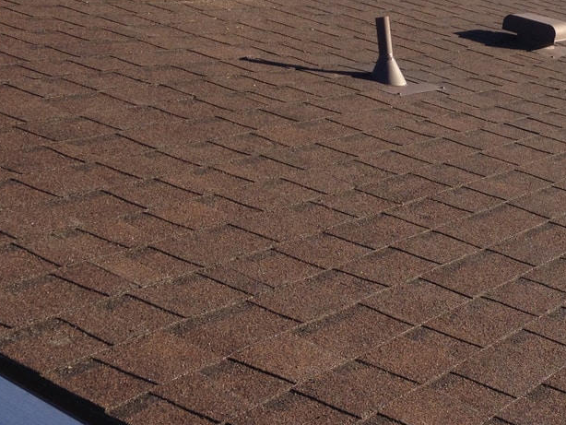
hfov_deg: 24.4
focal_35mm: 76
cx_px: 578
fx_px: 1243
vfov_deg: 19.3
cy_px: 141
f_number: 2.4
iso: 50
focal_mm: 4.28
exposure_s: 1/951
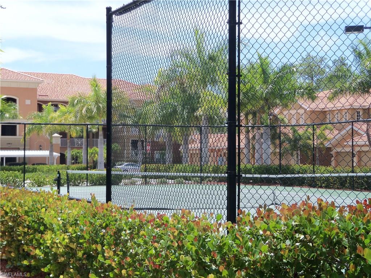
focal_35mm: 77
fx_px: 825
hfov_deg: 25.3
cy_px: 139
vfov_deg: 19.1
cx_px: 186
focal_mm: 13.7
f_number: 5
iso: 64
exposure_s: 1/250
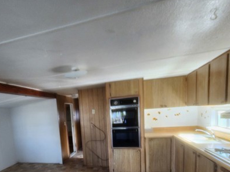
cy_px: 134
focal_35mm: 21
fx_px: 140
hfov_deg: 77.4
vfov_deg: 59.2
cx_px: 85
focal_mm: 2.2
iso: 200
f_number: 2.2
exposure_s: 1/60
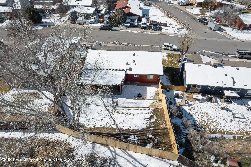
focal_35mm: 22
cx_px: 126
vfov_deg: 57.2
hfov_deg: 78.6
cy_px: 84
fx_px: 153
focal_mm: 8.4
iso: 100
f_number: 2.8
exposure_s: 1/730
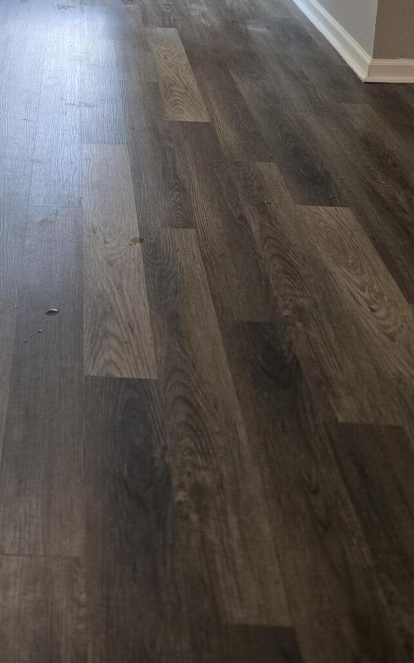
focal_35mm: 55
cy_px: 9
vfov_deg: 33.9
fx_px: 993
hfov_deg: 22.7
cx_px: 8
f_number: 1.7
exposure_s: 1/120
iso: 200
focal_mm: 6.3
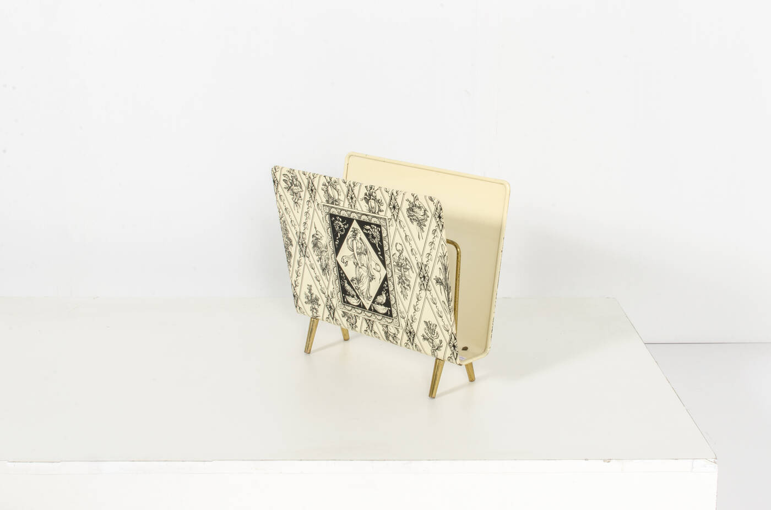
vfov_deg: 25.6
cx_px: 386
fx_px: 1122
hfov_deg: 37.9
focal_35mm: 52
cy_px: 255
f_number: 18
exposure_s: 1/160
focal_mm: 35
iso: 100
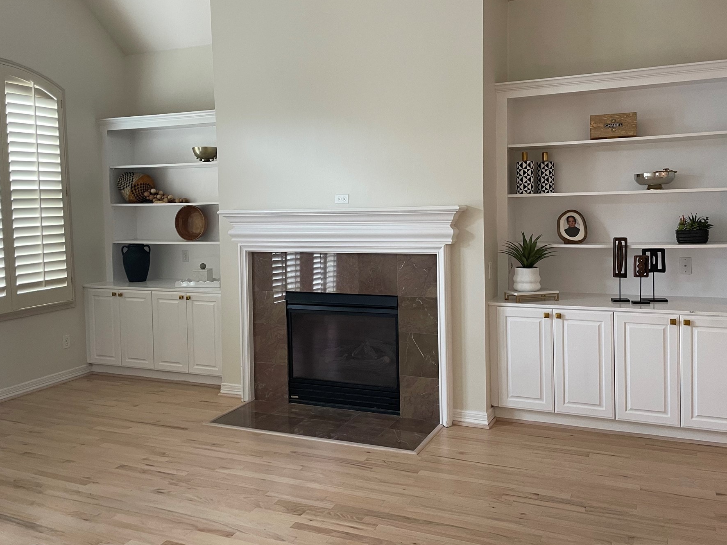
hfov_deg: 60.0
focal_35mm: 30
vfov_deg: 46.7
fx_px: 630
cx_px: 374
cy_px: 245
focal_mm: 4.2
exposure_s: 1/60
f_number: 1.6
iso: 125
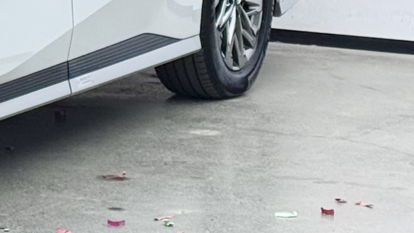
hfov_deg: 9.4
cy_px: -153
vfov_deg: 5.5
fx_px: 2393
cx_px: -357
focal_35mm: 218
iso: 50
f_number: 1.78
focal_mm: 6.76
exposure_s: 1/194
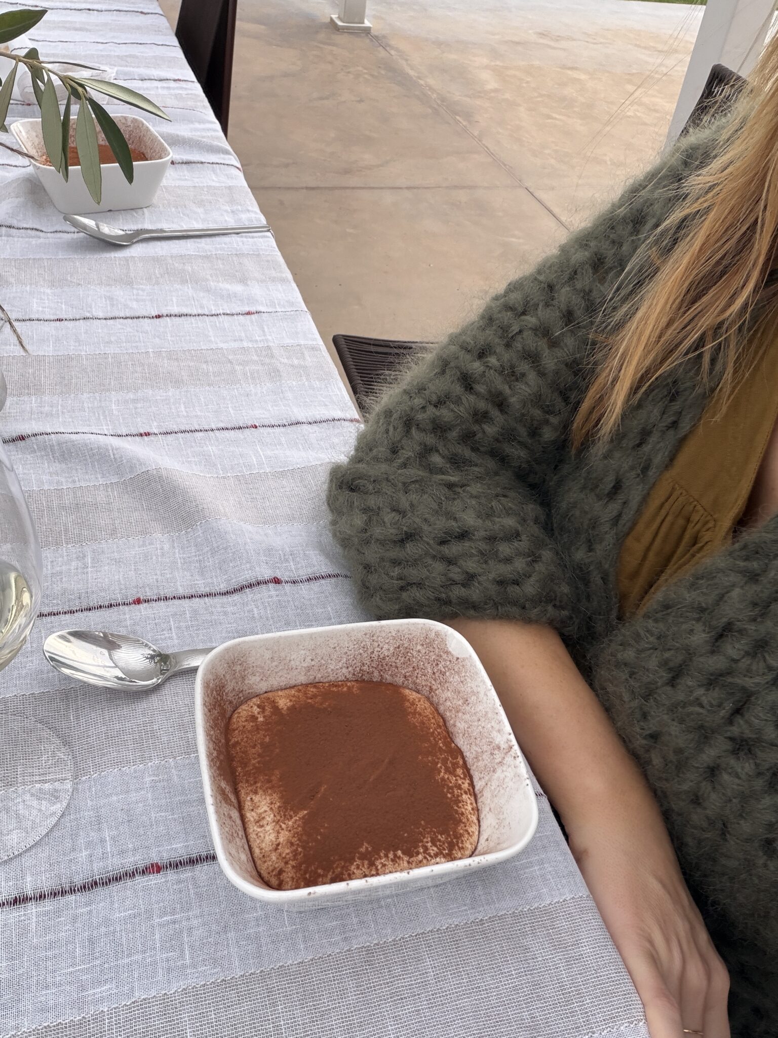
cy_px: 519
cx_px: 389
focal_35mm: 30
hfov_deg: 46.8
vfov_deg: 60.0
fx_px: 899
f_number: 1.9
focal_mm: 2.71
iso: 32
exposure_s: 1/306
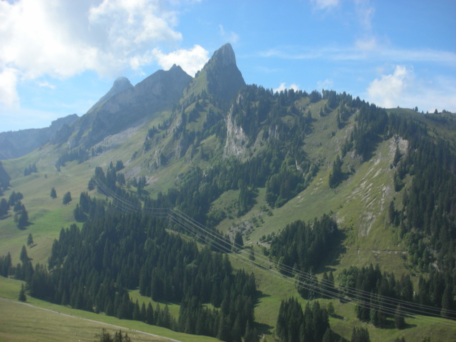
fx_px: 606
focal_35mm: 46
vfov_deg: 31.5
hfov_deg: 41.2
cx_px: 228
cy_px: 171
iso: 50
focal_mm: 7.7
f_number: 9.9
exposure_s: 1/60.1
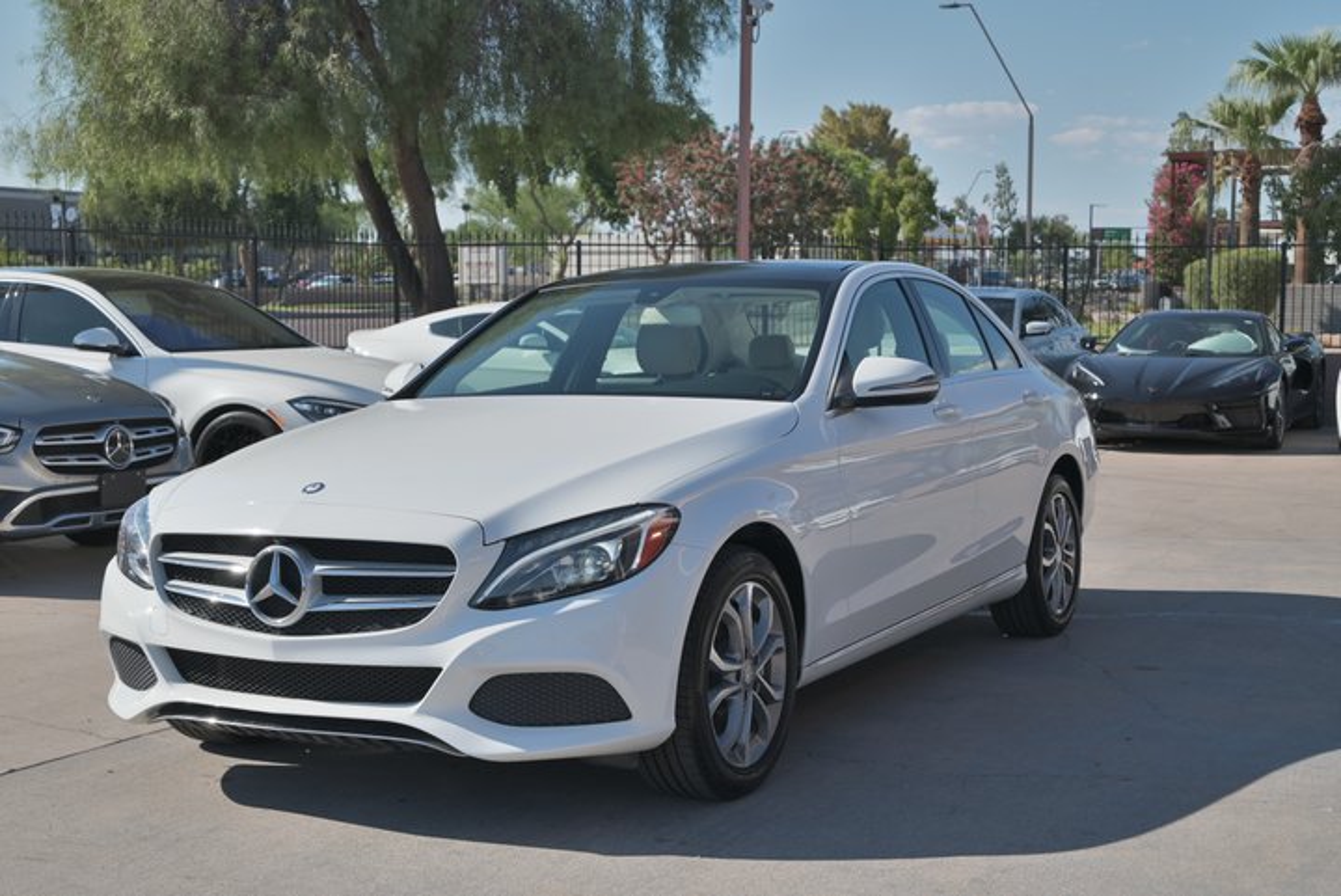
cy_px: 448
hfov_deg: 39.6
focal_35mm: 50
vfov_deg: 27.0
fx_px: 1864
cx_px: 670
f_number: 6.3
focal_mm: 50
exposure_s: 1/640
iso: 125
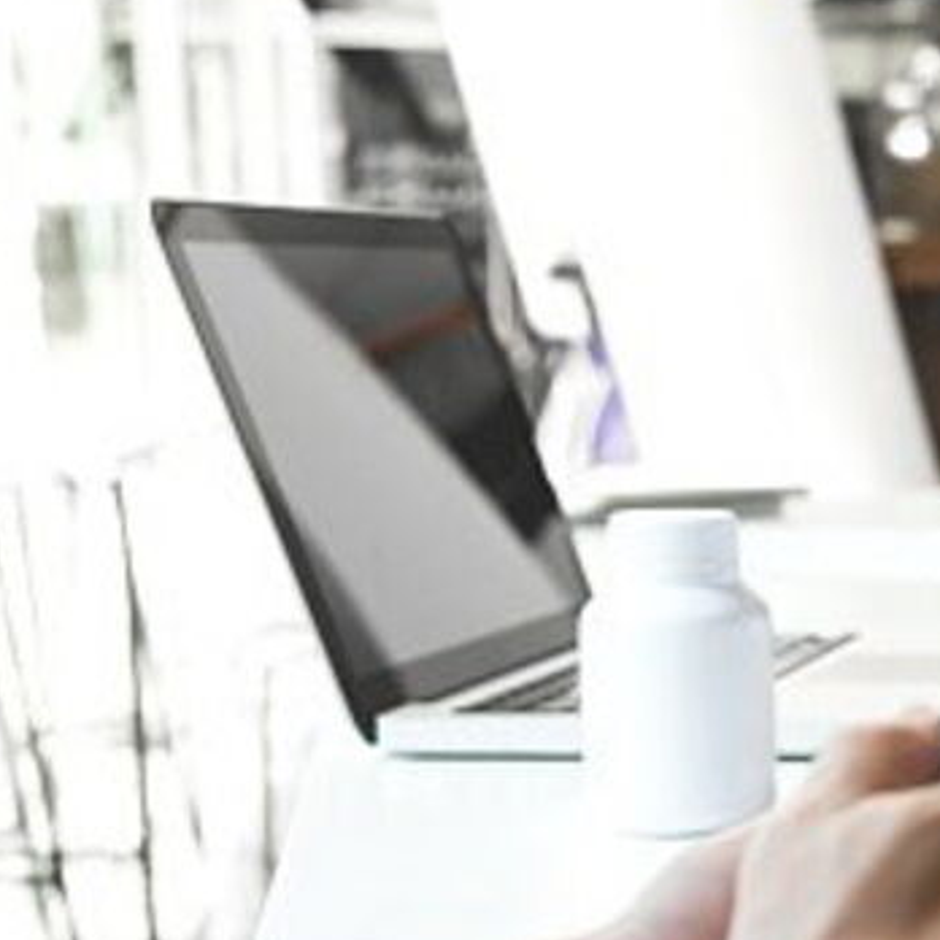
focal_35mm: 91
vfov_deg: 18.9
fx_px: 2796
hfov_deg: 17.9
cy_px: 714
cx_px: 1202
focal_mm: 26.5
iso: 400
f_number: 3.2
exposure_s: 1/125
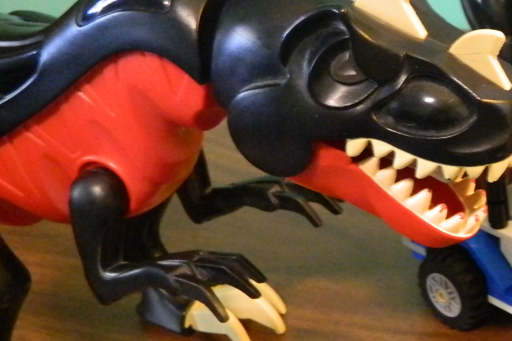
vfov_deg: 23.0
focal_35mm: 59
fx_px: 839
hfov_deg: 30.4
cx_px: 563
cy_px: 184
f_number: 3.1
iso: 640
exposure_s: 1/10
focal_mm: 4.5
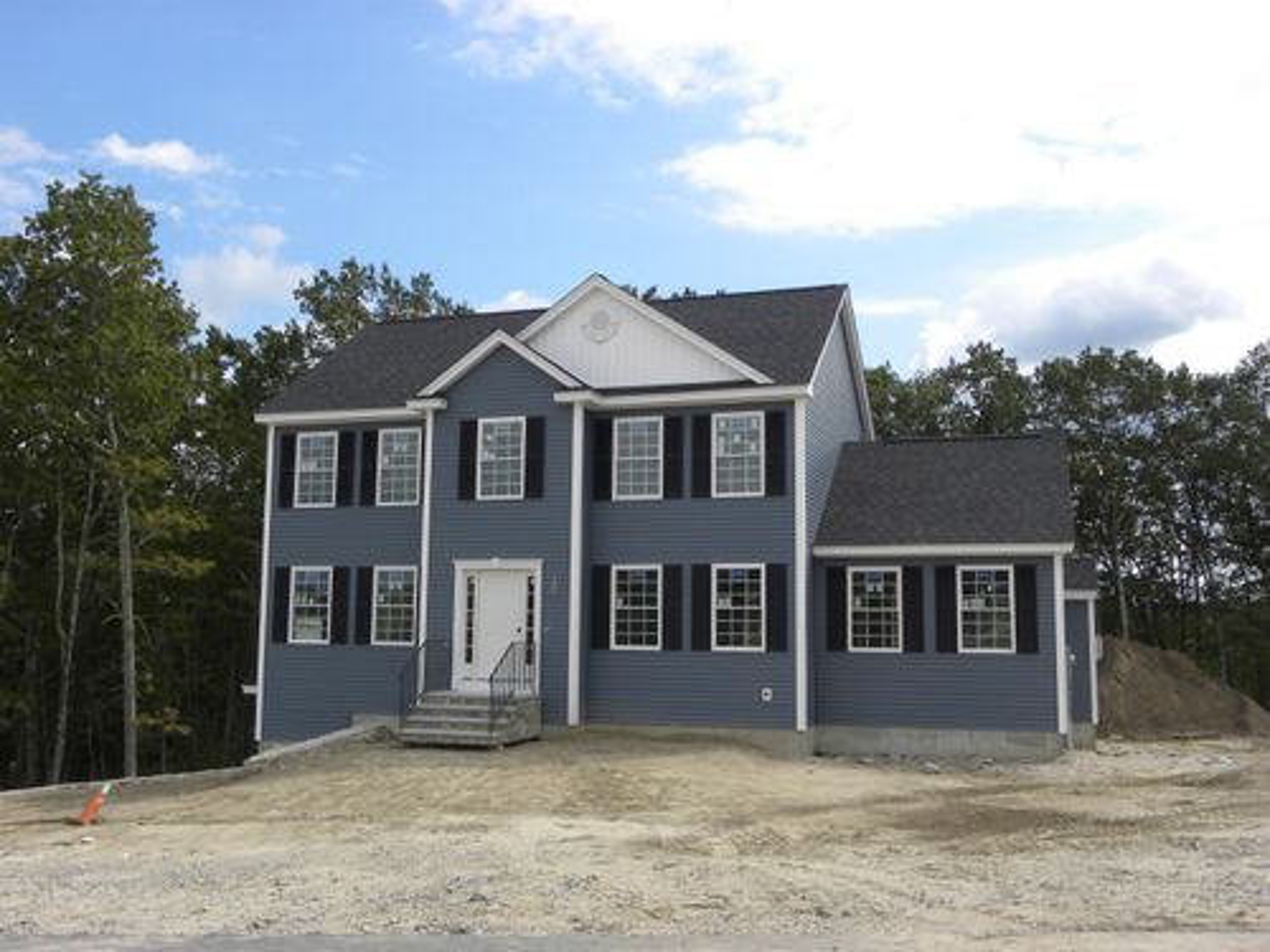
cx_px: 635
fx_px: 1211
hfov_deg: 55.4
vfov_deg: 42.9
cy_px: 476
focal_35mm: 33
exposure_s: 1/352
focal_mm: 5.9
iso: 64
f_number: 5
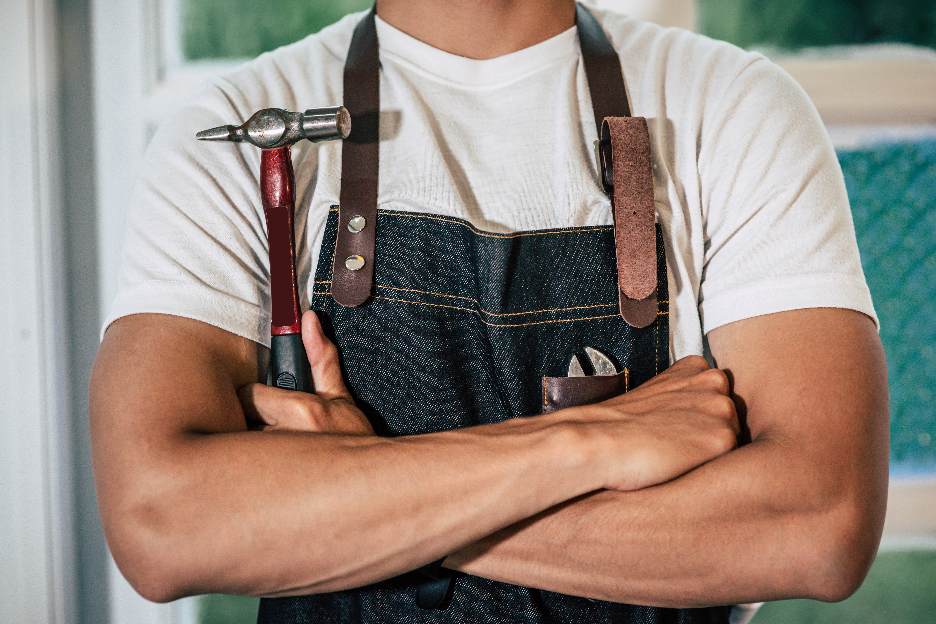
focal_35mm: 85
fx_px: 2211
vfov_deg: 16.1
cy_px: 312
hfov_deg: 23.9
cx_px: 468
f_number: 2
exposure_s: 1/200
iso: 640
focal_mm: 85
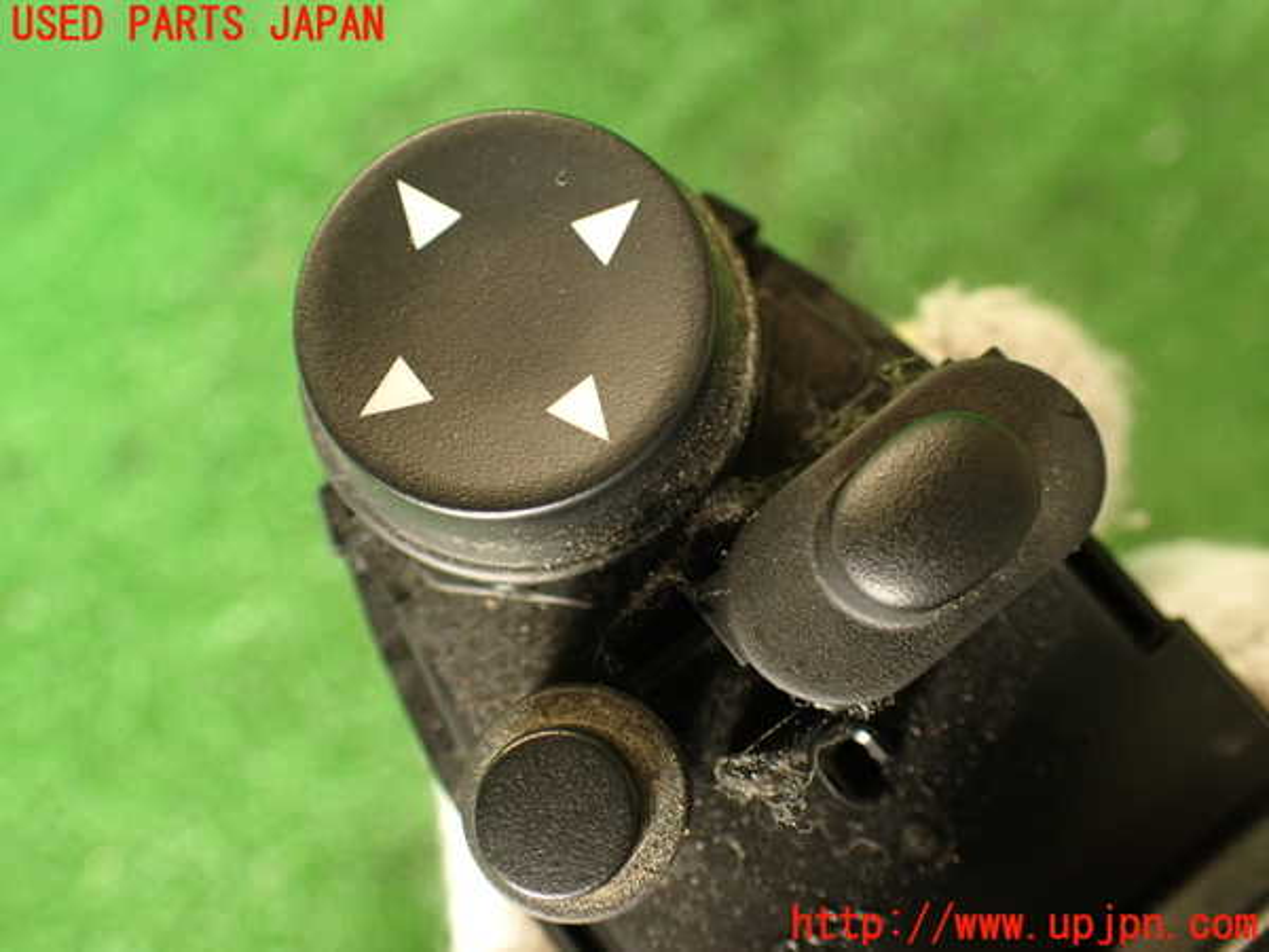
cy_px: 476
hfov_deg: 56.8
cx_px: 634
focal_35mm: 32
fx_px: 1173
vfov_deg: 44.2
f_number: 2.4
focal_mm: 5.79
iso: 200
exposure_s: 1/30
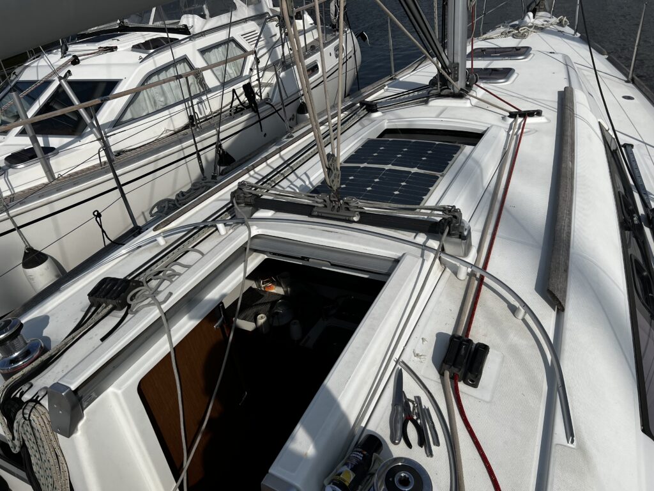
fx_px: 491
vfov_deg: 53.1
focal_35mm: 26
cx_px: 327
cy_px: 246
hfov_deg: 67.3
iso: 50
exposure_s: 1/9434
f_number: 1.5
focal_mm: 5.7
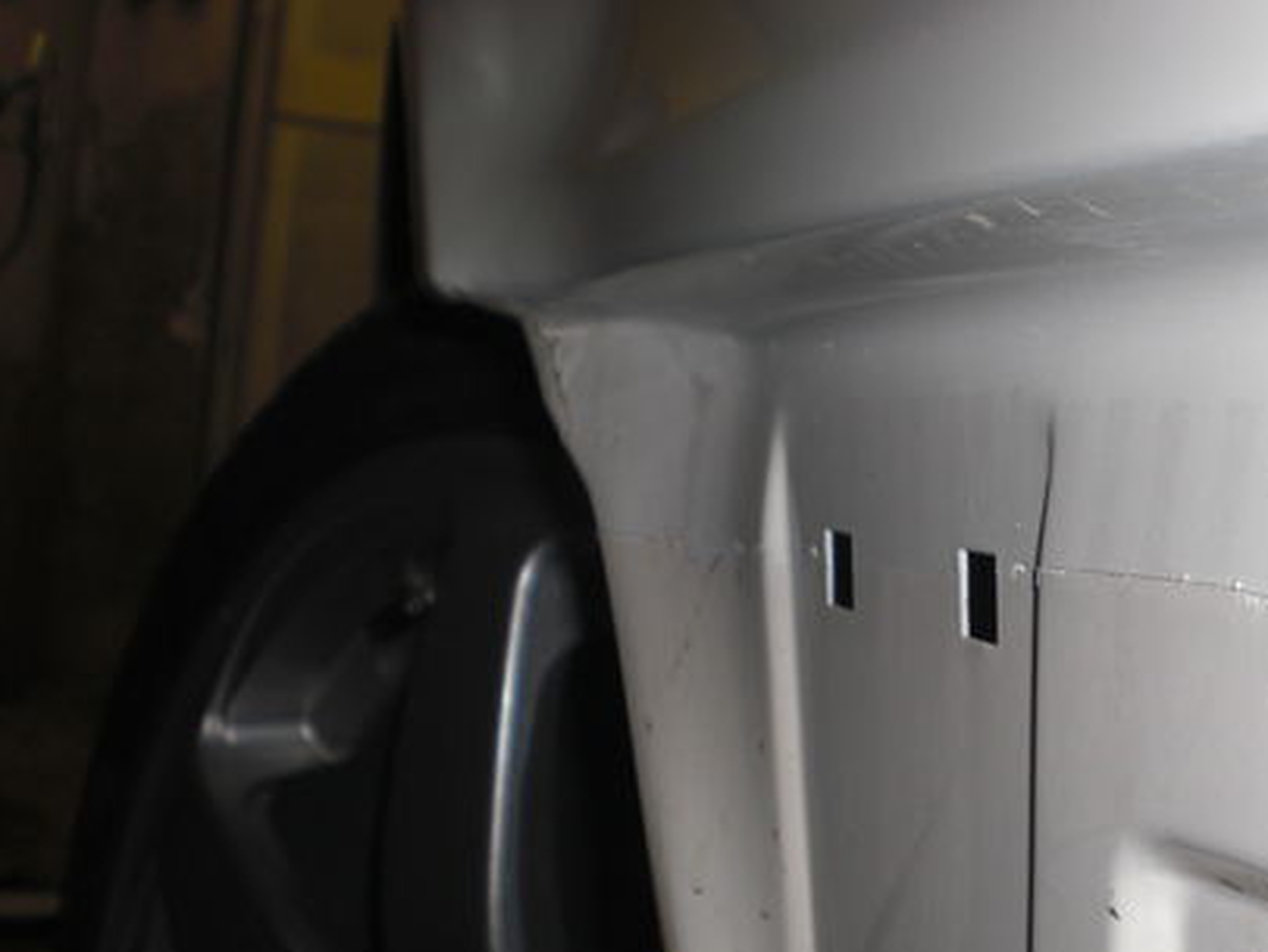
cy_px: 673
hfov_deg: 31.5
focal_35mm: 60
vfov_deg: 24.2
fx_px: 2198
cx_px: 989
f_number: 3.1
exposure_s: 1/60
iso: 64
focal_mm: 6.3
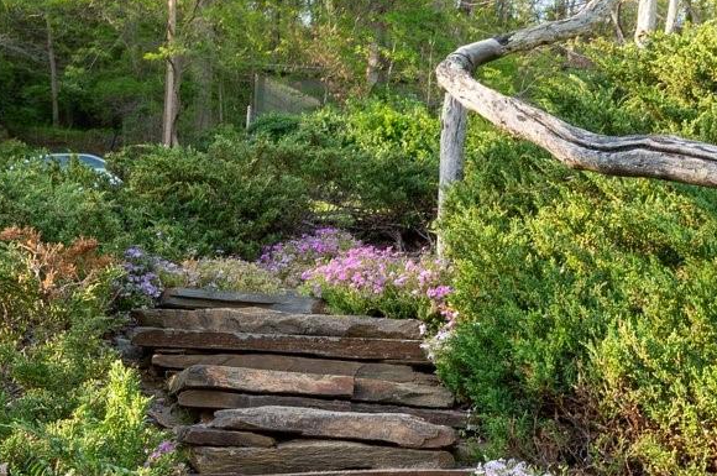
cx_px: 757
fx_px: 1089
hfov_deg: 32.7
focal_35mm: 55
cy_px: 429
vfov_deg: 24.0
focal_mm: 15.5
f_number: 8
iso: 200
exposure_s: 1/60
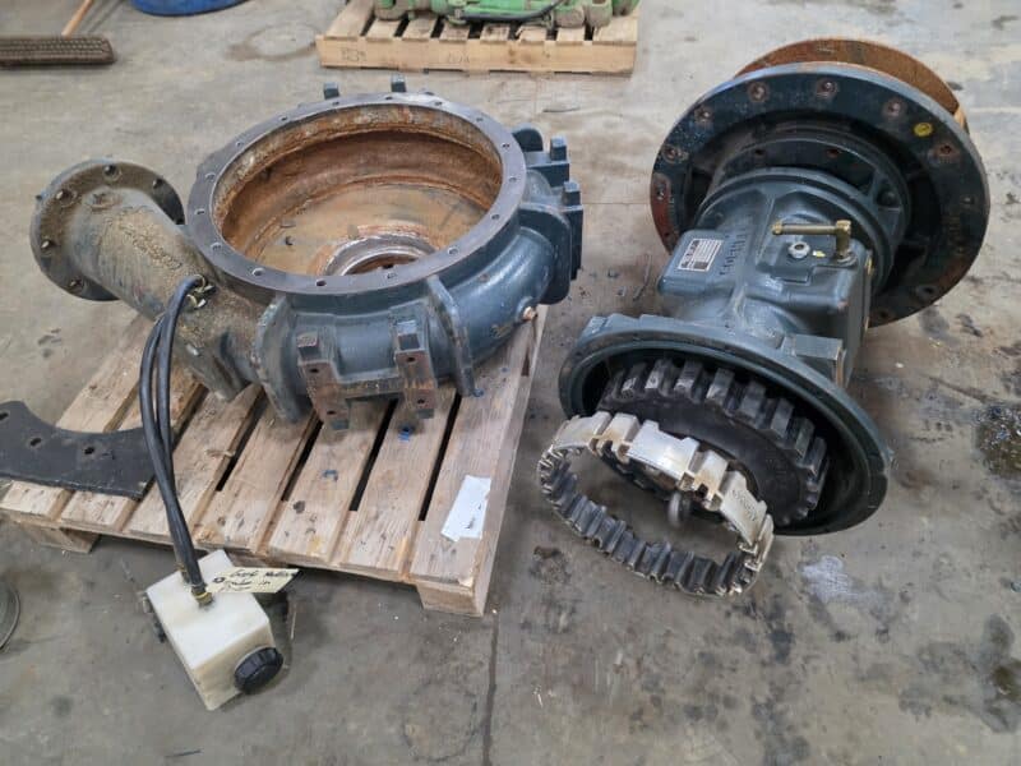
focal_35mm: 23
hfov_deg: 73.9
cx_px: 510
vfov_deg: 58.9
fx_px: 678
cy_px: 383
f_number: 1.7
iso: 1250
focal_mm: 6.3
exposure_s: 1/120
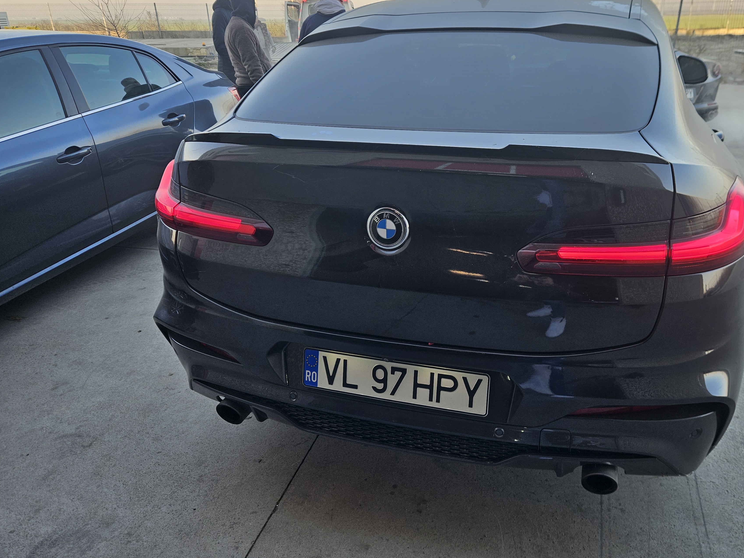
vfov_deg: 51.2
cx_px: 427
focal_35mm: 27
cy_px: 245
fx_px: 580
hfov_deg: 65.0
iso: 25
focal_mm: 5.4
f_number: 1.8
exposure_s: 1/206
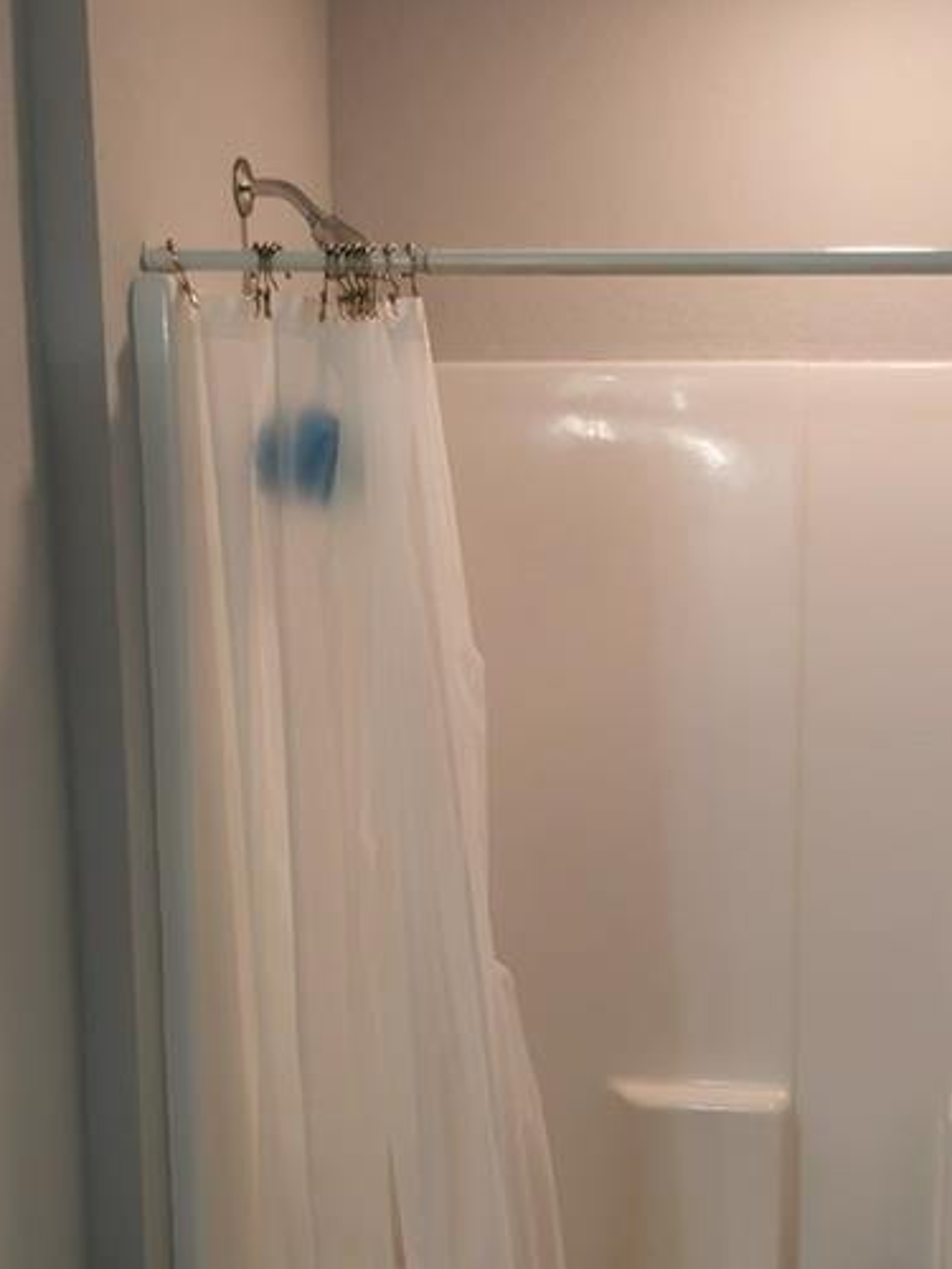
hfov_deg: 20.3
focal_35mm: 72
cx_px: 713
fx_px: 2640
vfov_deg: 25.4
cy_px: 1338
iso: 80
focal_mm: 5.56
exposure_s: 1/120
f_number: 1.6
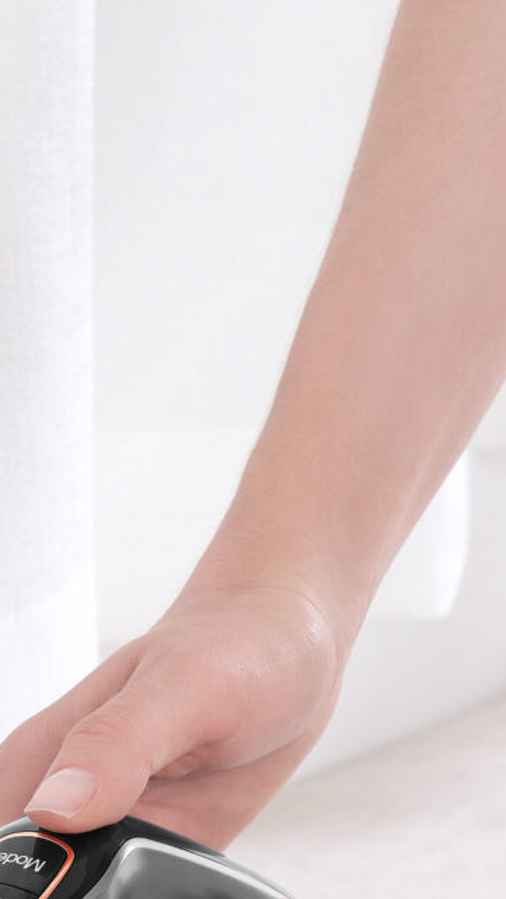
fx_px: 6960
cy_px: 1036
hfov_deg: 4.1
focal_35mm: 292
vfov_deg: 7.3
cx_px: -312
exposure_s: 1/125
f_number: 8
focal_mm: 70
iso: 100
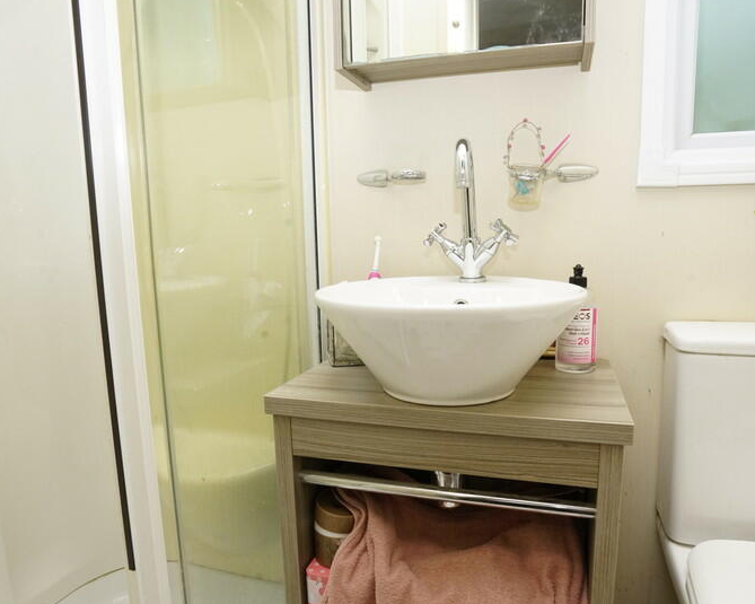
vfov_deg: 60.8
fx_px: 514
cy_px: 317
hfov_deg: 72.6
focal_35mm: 23
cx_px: 393
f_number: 13
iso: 1600
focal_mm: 16
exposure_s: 1/60
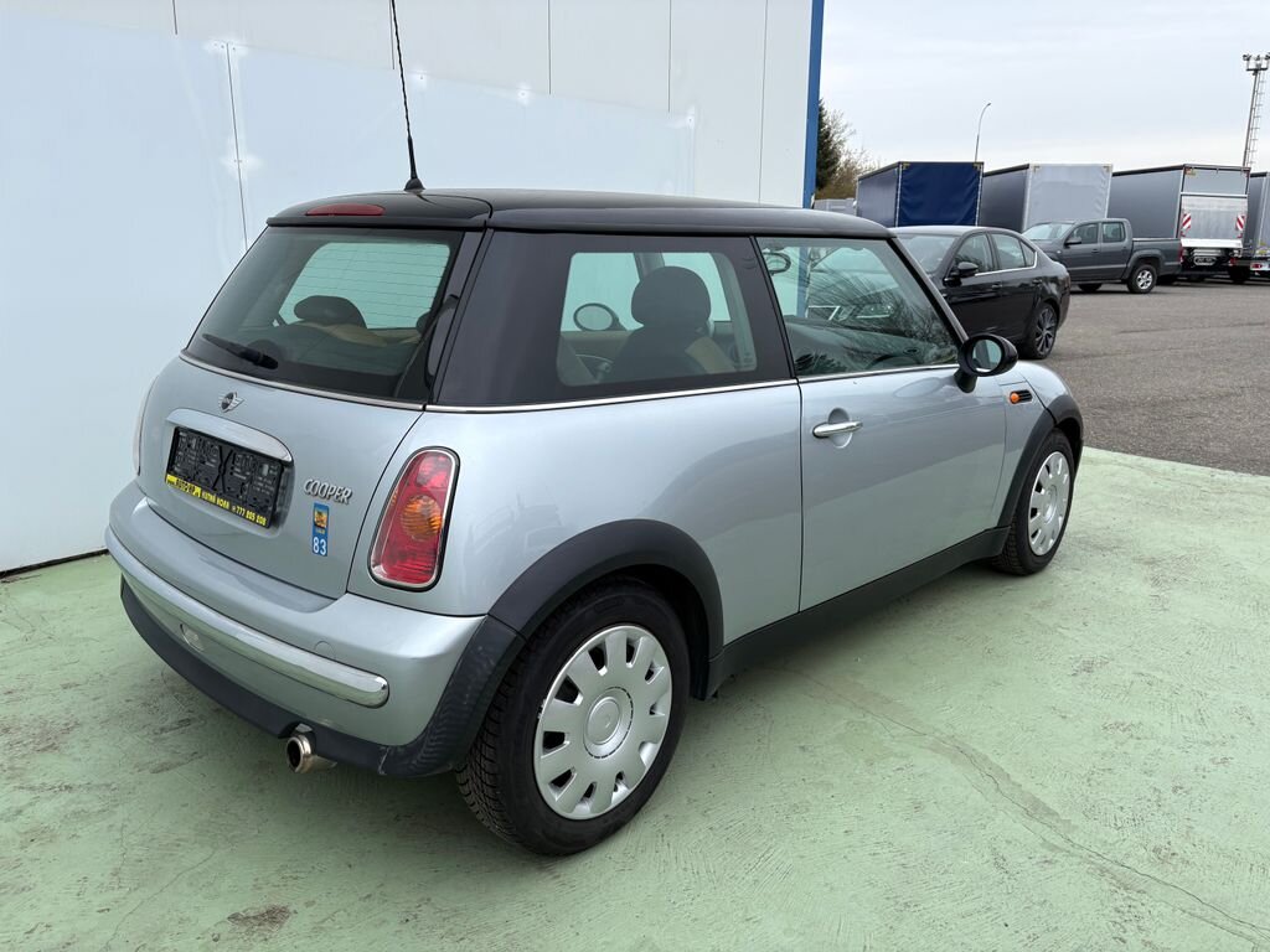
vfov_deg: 53.1
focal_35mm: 26
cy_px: 476
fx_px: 954
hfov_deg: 67.3
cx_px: 635
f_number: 1.6
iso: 50
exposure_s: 1/830
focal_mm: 5.96
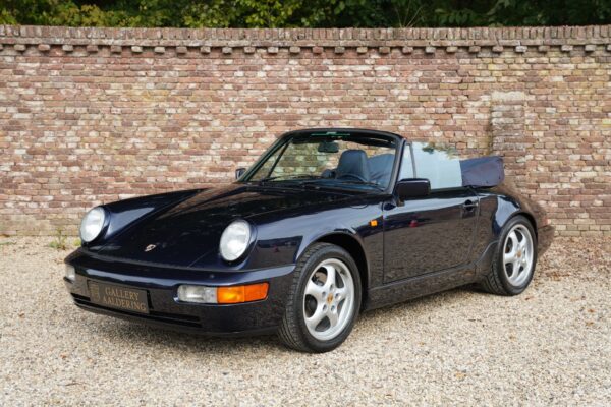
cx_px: 306
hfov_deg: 38.0
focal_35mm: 52
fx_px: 888
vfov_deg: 25.8
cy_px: 204
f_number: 5.6
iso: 100
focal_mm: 52.3
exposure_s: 1/60
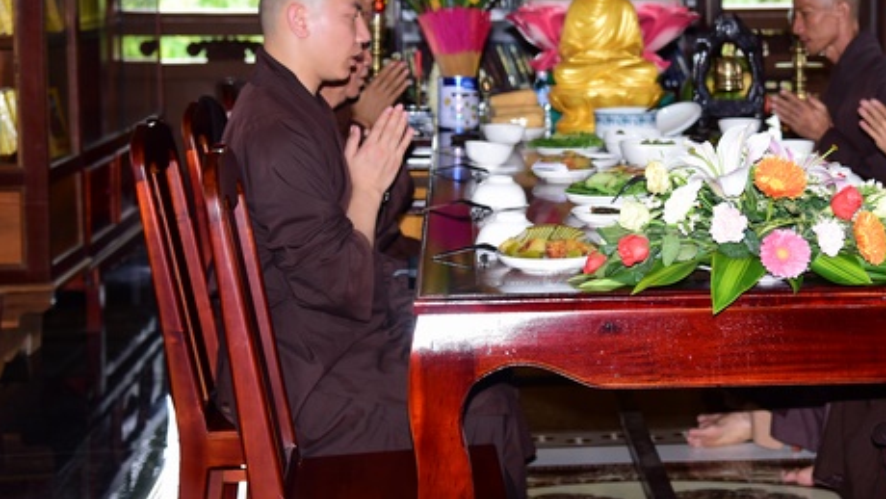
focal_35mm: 74
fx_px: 1739
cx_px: 578
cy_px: 118
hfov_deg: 28.4
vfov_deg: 16.2
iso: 400
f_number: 4
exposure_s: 1/160
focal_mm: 50
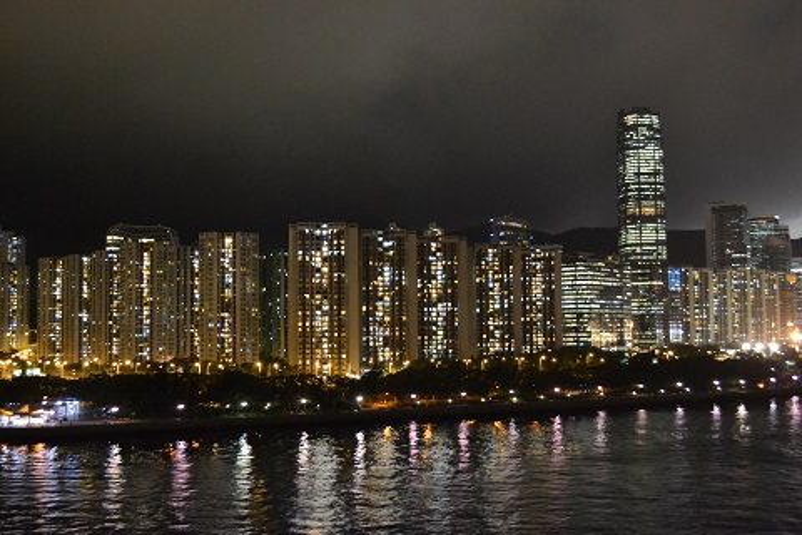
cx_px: 401
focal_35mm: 36
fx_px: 802
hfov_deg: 53.1
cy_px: 268
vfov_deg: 36.9
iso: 3200
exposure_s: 1/6
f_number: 4
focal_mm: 24
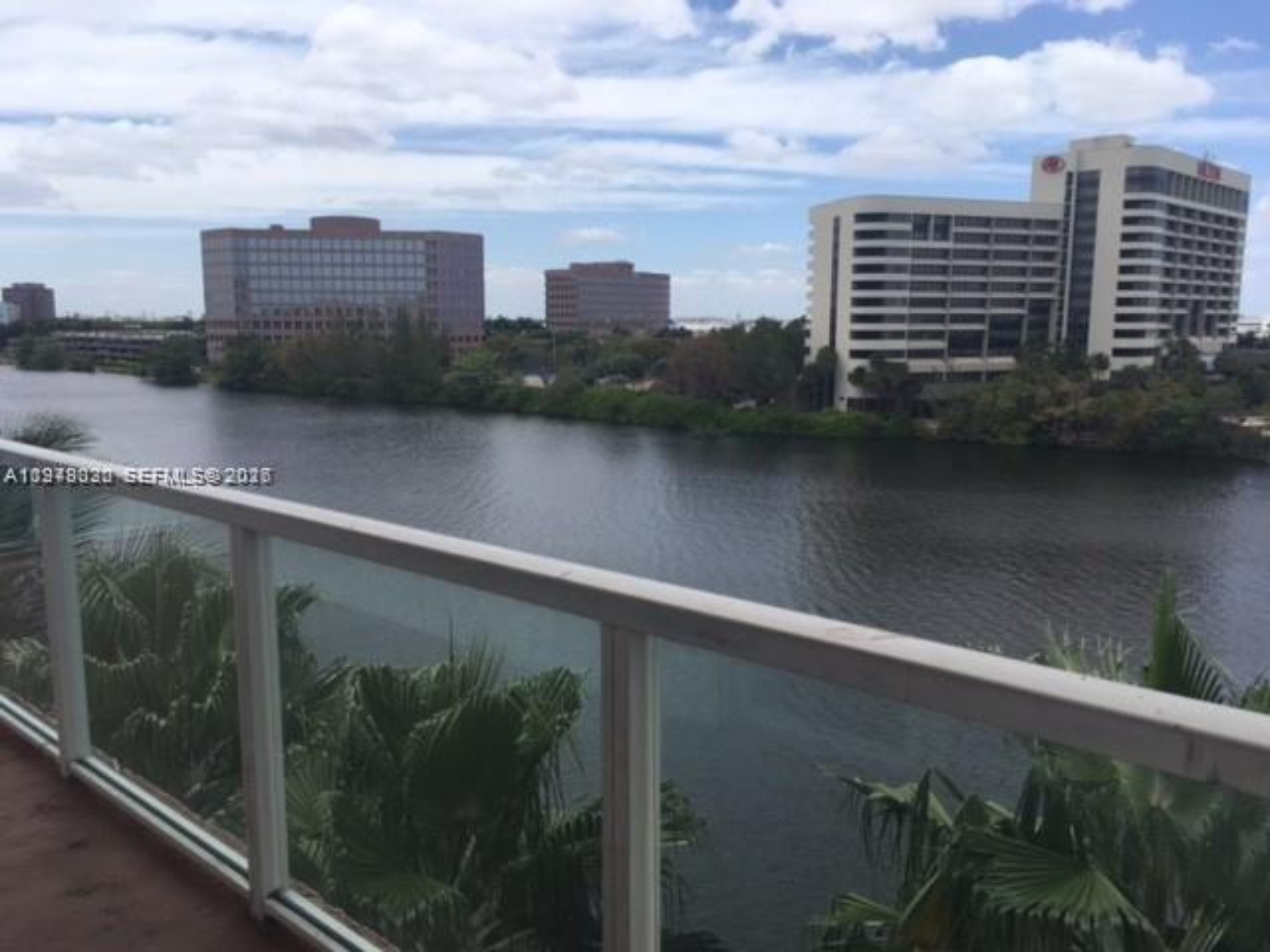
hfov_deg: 61.7
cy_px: 476
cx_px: 635
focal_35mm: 29
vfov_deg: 48.2
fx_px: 1064
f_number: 2.2
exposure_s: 1/2262
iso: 25
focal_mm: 4.15
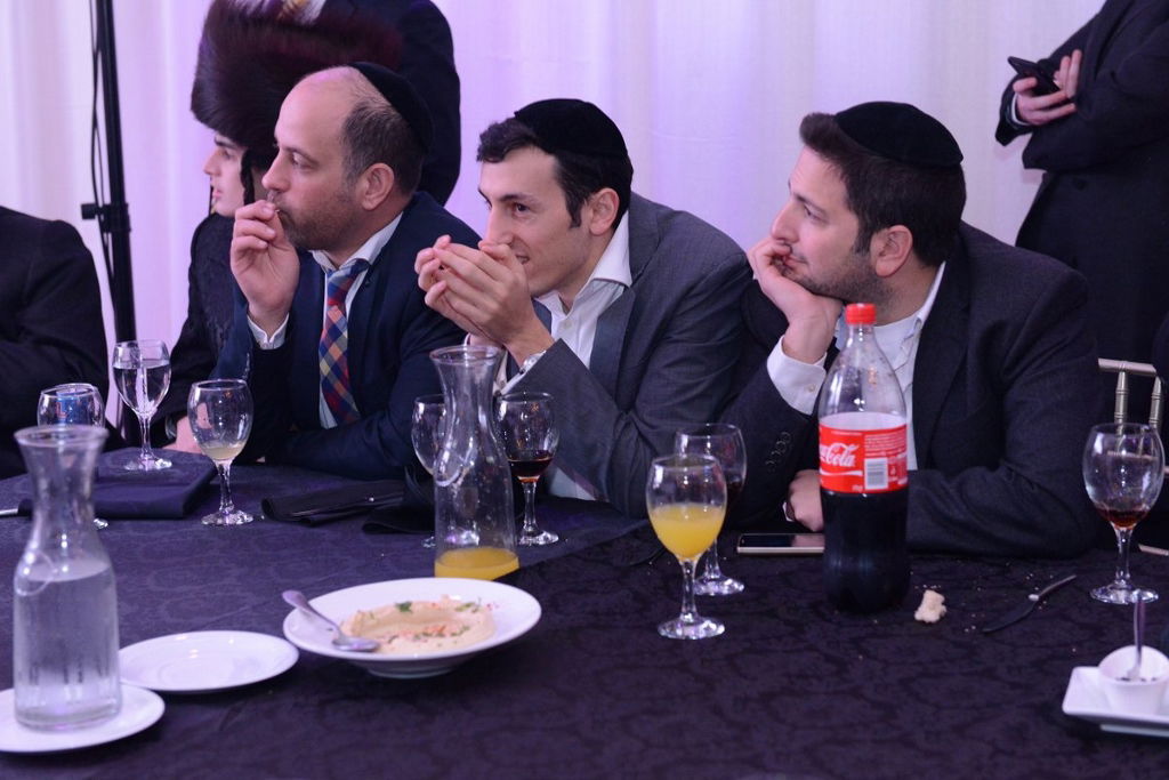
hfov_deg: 32.4
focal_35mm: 62
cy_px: 390
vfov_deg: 21.9
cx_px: 584
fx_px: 2013
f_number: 5
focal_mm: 62
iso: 4000
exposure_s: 1/60
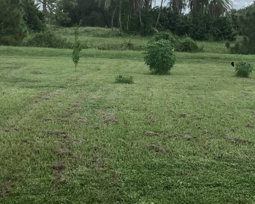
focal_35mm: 59
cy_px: 60
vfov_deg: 25.6
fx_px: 445
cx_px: 165
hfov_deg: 31.8
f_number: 2.4
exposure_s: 1/547
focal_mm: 3.3
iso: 25
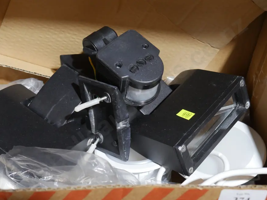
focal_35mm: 63
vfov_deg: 23.3
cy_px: 116
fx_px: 486
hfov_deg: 30.7
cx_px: 120
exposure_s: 1/60
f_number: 5.3
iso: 1600
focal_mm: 27
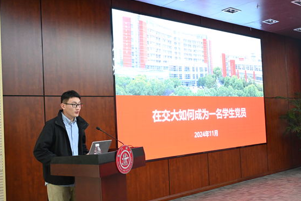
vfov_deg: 33.5
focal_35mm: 40
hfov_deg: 48.6
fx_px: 333
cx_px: 140
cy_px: 107
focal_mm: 24.5
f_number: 4.2
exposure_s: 1/125
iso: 2000
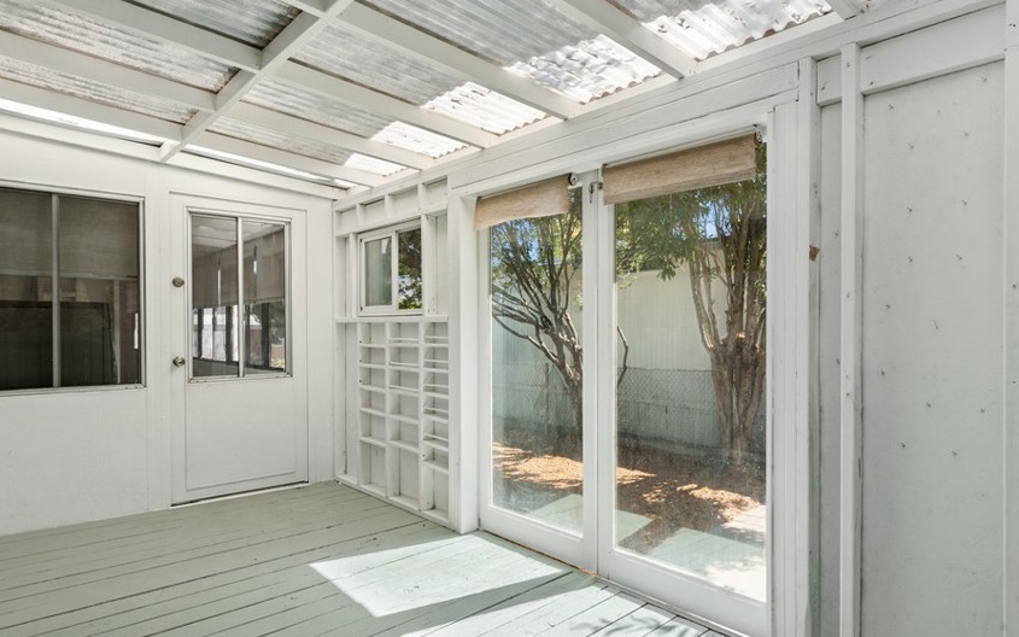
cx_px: 520
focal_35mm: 21
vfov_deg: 57.2
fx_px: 583
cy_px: 331
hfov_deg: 82.3
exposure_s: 1/15
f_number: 11
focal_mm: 17
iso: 160
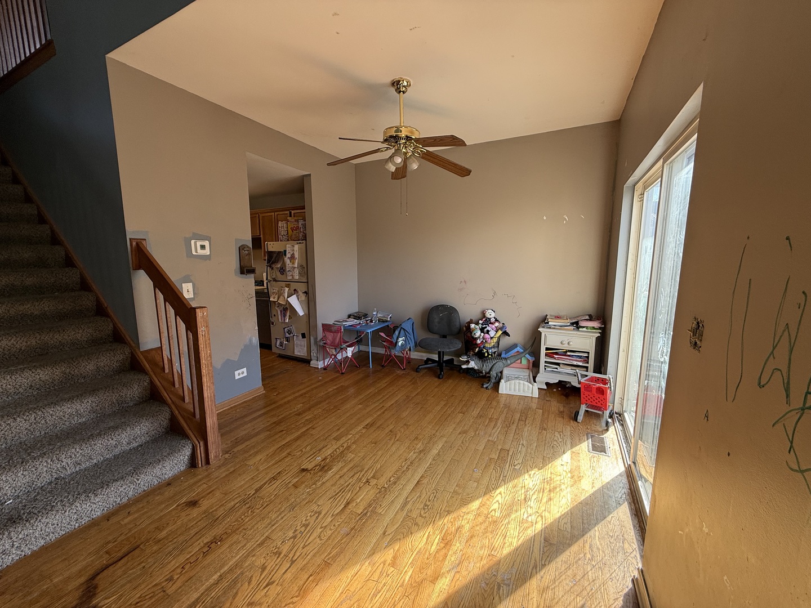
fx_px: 328
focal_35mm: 14
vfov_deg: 85.7
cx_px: 406
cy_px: 304
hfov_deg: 102.1
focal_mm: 2.22
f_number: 2.2
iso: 50
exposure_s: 1/99
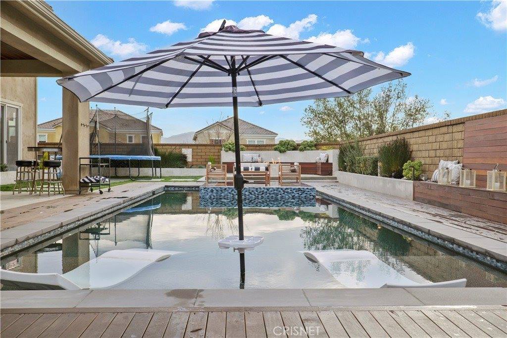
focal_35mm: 35
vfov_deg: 37.9
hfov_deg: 54.4
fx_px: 493
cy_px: 169
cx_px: 254
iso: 200
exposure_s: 1/160
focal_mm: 35
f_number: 8
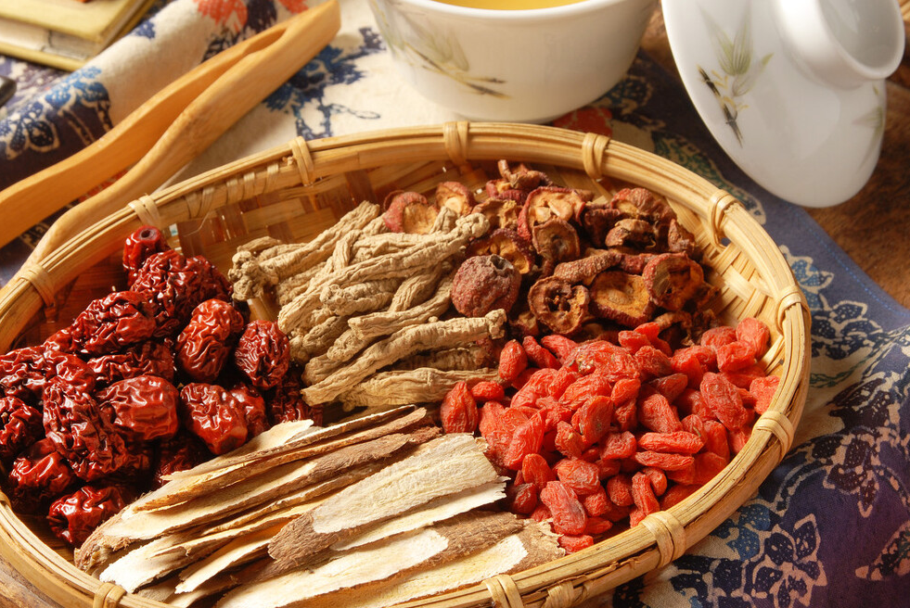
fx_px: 3482
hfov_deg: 14.9
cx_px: 360
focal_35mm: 138
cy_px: 342
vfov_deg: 10.0
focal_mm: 75
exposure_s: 1/125
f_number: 14
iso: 100
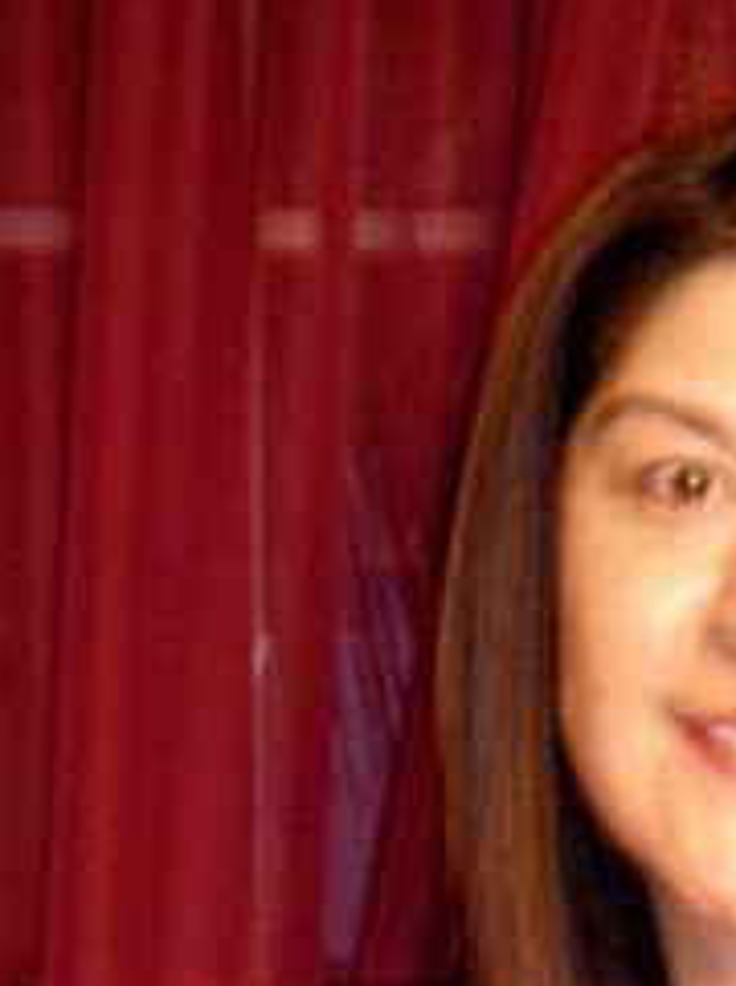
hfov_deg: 10.2
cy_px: 908
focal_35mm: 144
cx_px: 677
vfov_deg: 13.6
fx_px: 4093
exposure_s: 1/6.2
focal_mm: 12.7
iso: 800
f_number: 4.2
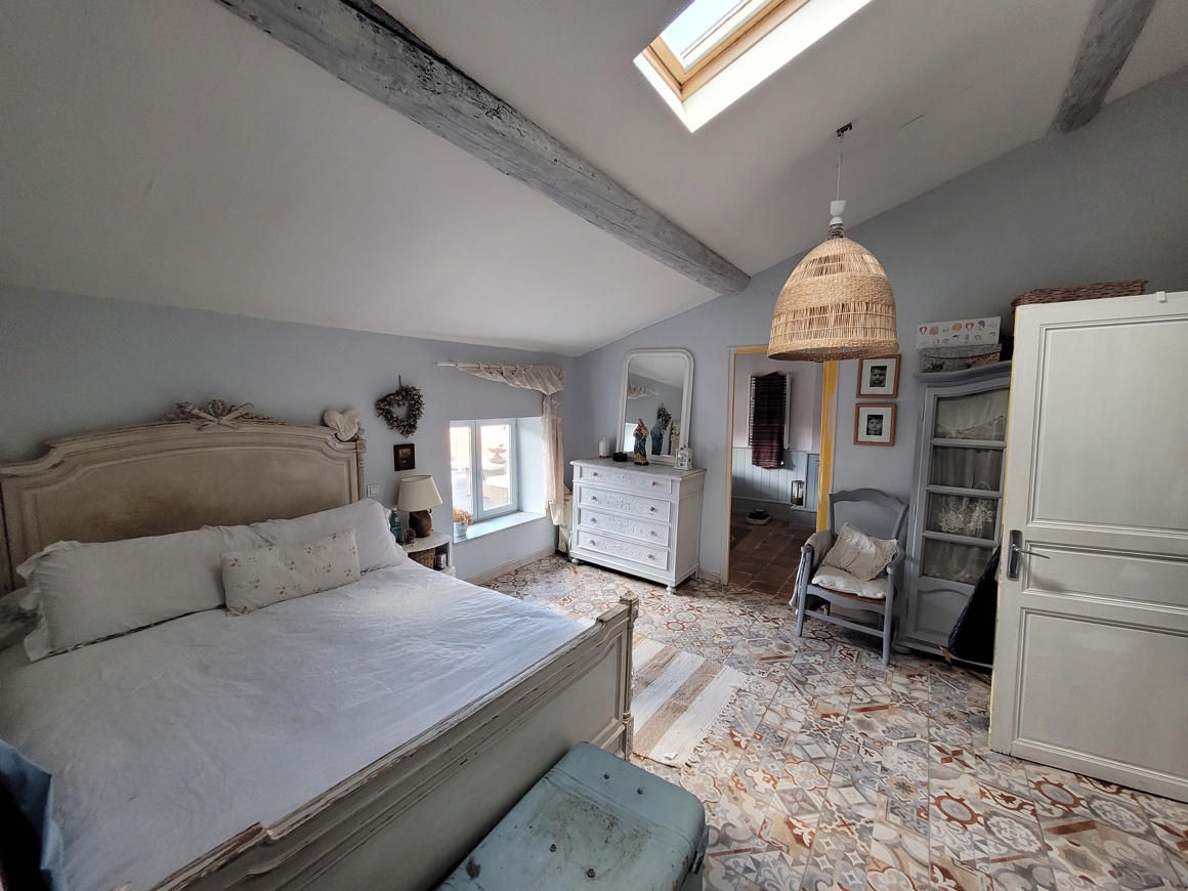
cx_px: 594
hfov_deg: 106.2
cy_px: 446
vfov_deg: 89.9
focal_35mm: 13
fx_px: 446
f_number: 2.2
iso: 200
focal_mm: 1.74
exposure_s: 1/50
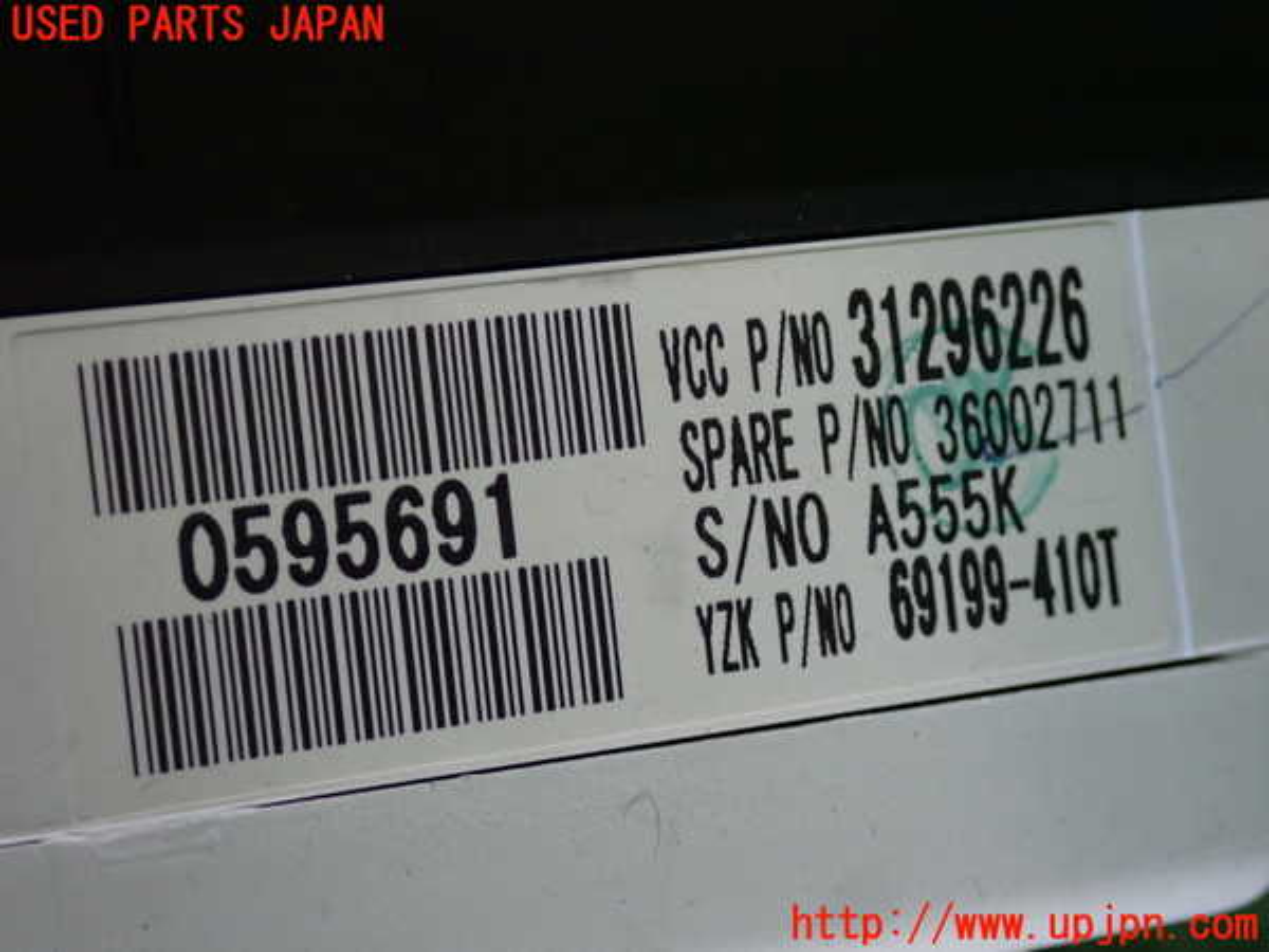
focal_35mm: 88
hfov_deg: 22.3
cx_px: 634
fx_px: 3226
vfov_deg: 16.8
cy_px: 476
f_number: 4.5
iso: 800
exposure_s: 1/50
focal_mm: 15.66
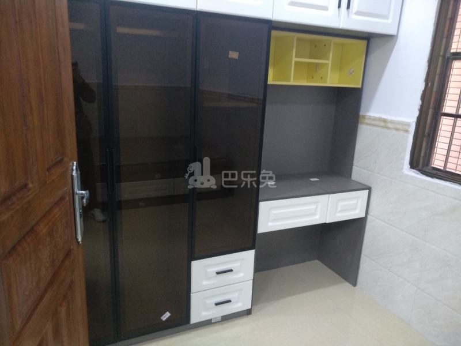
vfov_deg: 61.1
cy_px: 173
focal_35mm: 22
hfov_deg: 76.4
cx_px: 230
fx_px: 293
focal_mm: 3.81
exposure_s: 1/20
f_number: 2.2
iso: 800
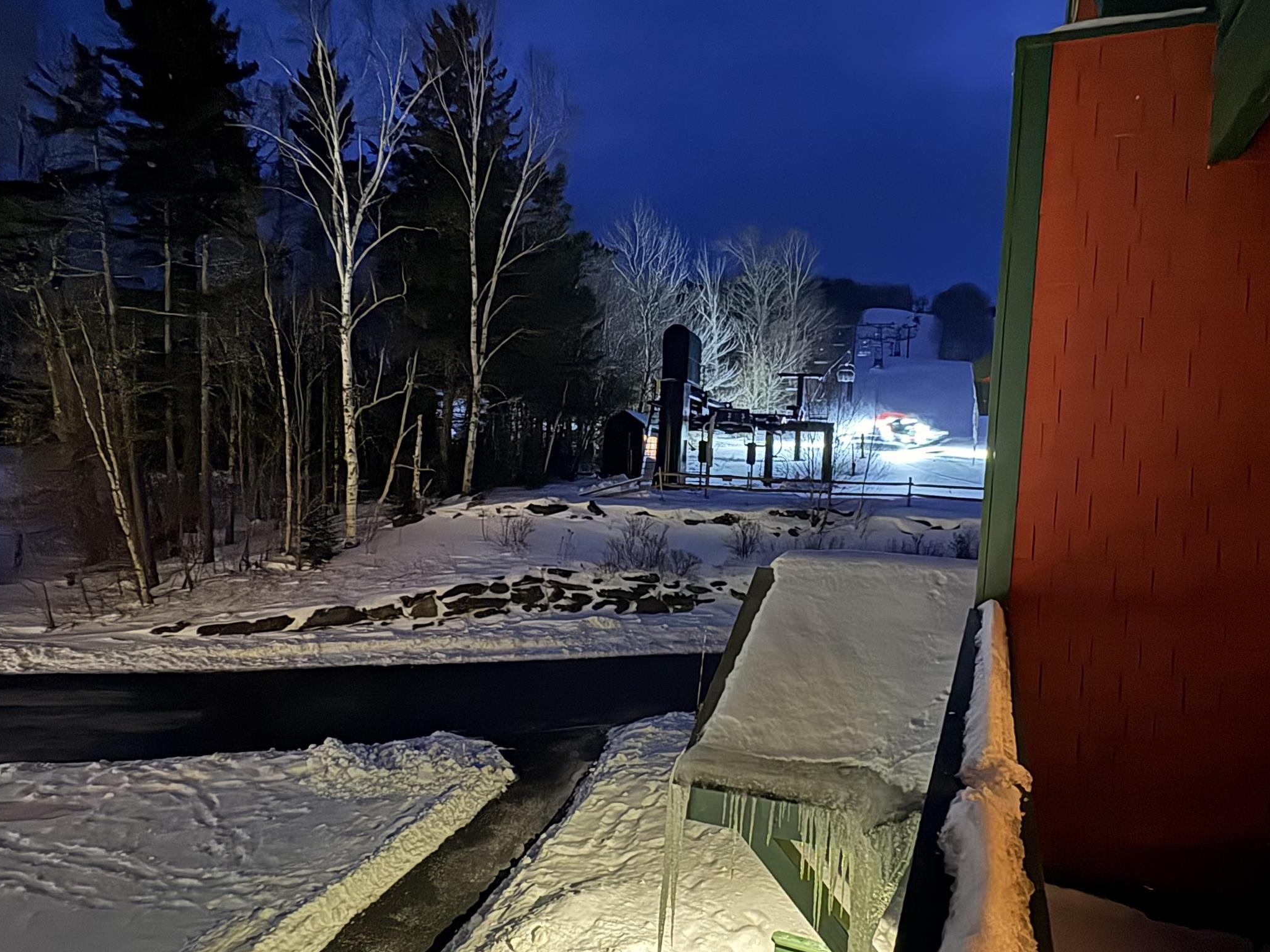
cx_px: 718
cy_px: 526
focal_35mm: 21
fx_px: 770
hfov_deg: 78.6
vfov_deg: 63.3
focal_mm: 2.22
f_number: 2.2
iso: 2500
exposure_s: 1/7
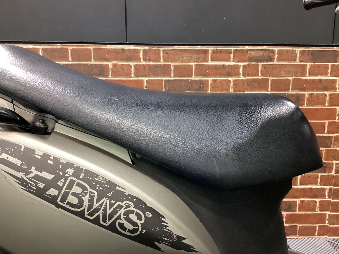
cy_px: 125
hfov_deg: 56.8
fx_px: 313
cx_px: 170
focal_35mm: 32
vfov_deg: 44.2
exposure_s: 1/30
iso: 500
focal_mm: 3.3
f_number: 2.4
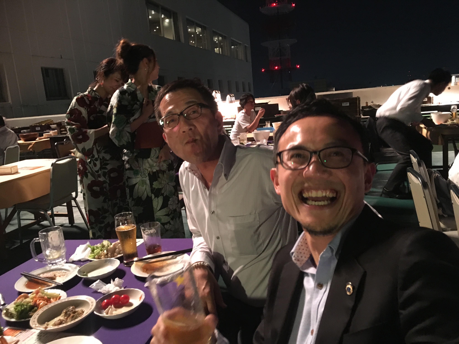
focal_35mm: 29
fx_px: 385
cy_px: 172
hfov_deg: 61.7
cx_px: 230
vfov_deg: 48.2
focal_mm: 4.15
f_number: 2.2
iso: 500
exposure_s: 1/15
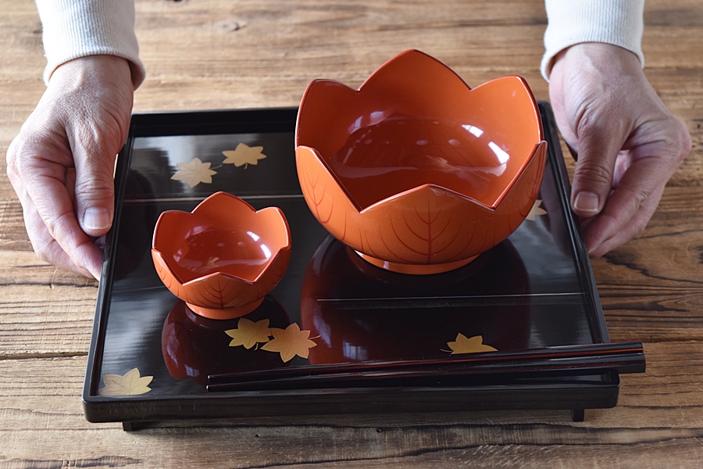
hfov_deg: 24.6
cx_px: 352
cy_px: 234
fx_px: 1611
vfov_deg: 16.6
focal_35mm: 82
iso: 400
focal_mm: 55
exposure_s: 1/5
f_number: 6.3
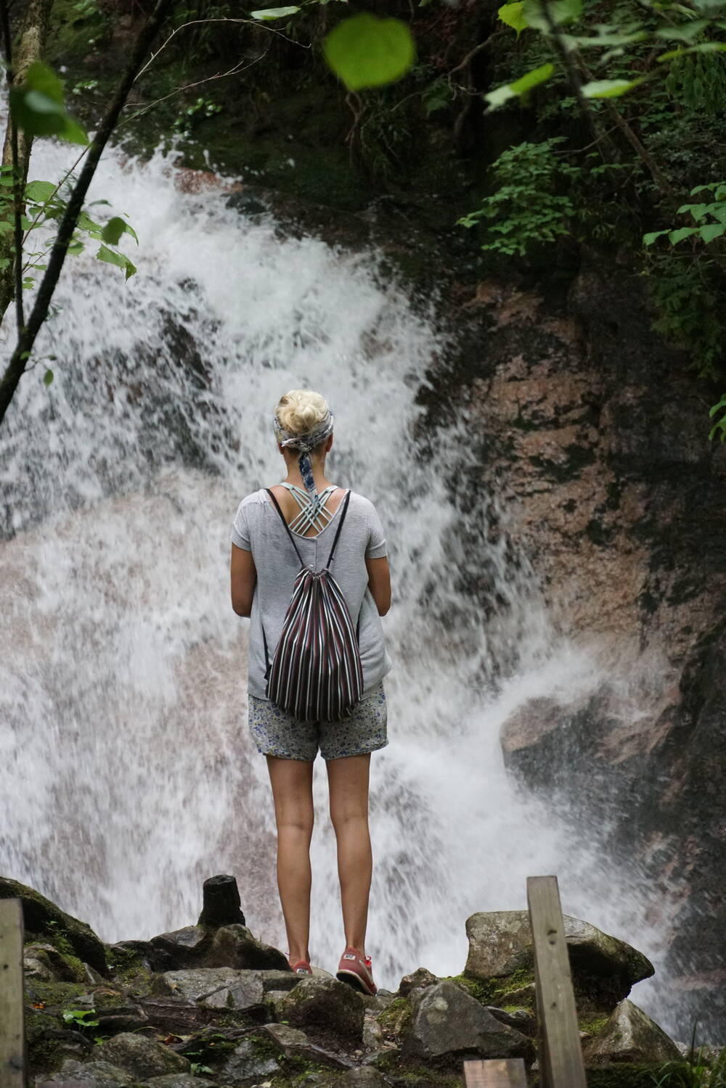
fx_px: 4583
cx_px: 363
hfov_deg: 9.1
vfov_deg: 13.6
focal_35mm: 152
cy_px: 544
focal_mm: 101
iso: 3200
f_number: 5.6
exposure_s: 1/160
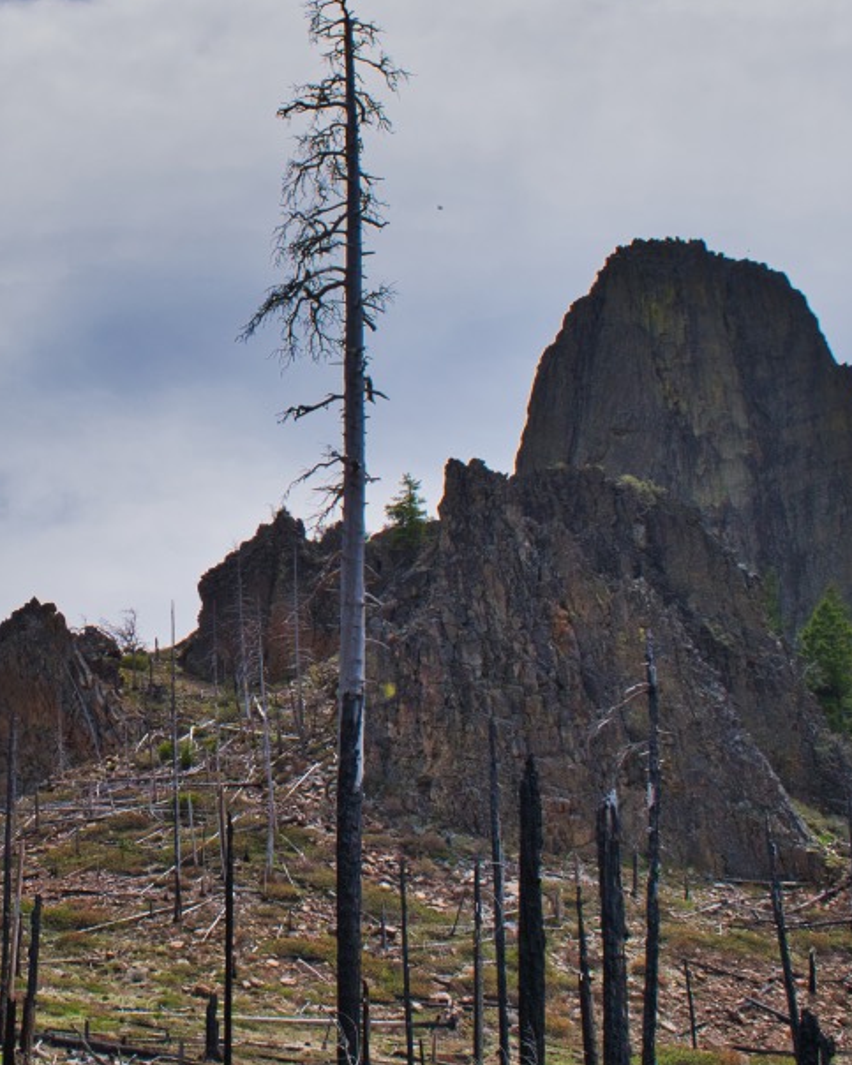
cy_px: 403
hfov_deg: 21.3
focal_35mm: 70
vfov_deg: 27.1
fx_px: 2205
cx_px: 65
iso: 200
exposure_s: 1/640
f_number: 11
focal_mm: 25
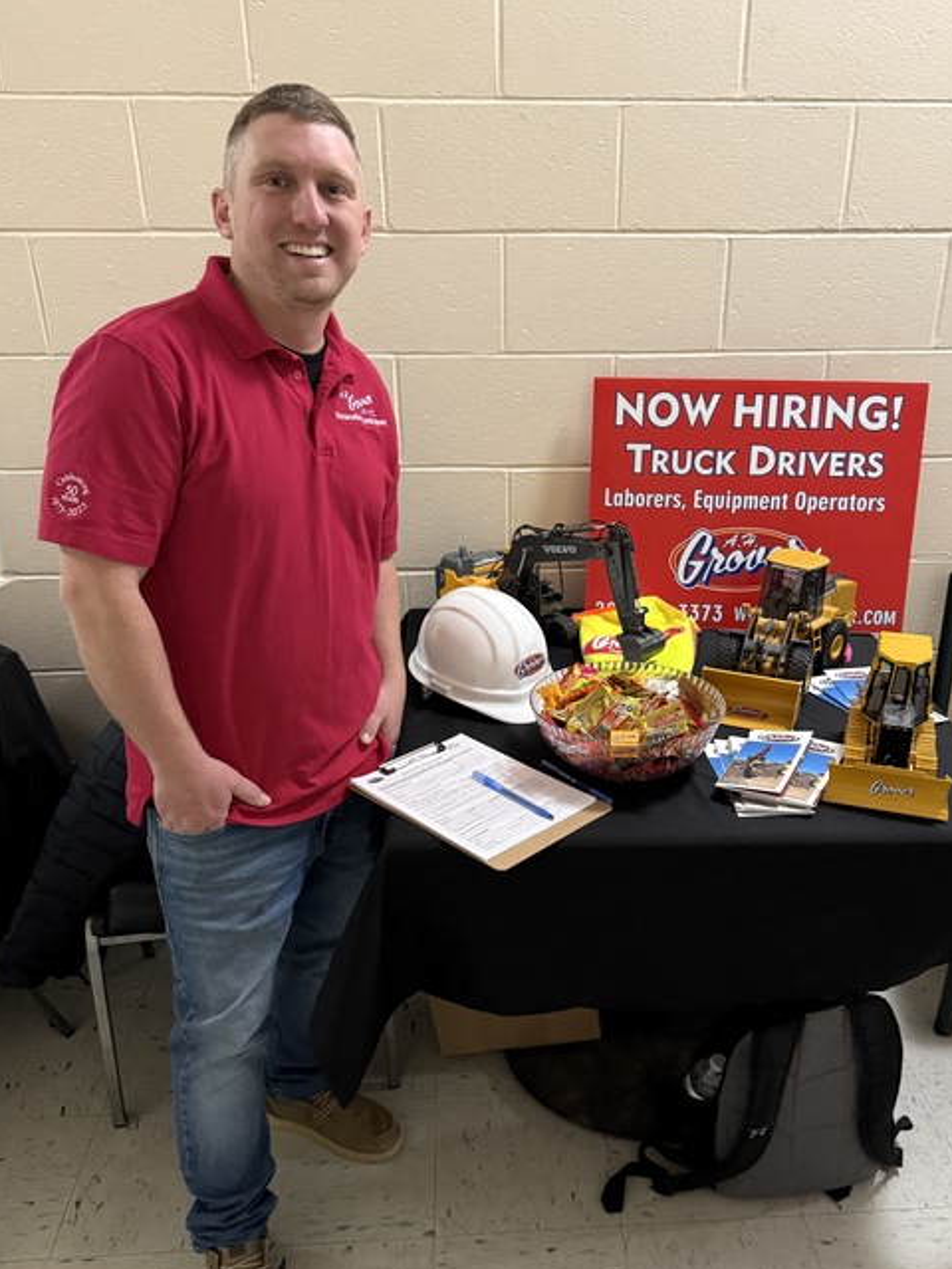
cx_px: 543
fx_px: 1100
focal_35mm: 30
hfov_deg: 46.7
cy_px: 742
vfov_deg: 59.6
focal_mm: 6.76
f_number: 1.78
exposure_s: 1/60
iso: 800
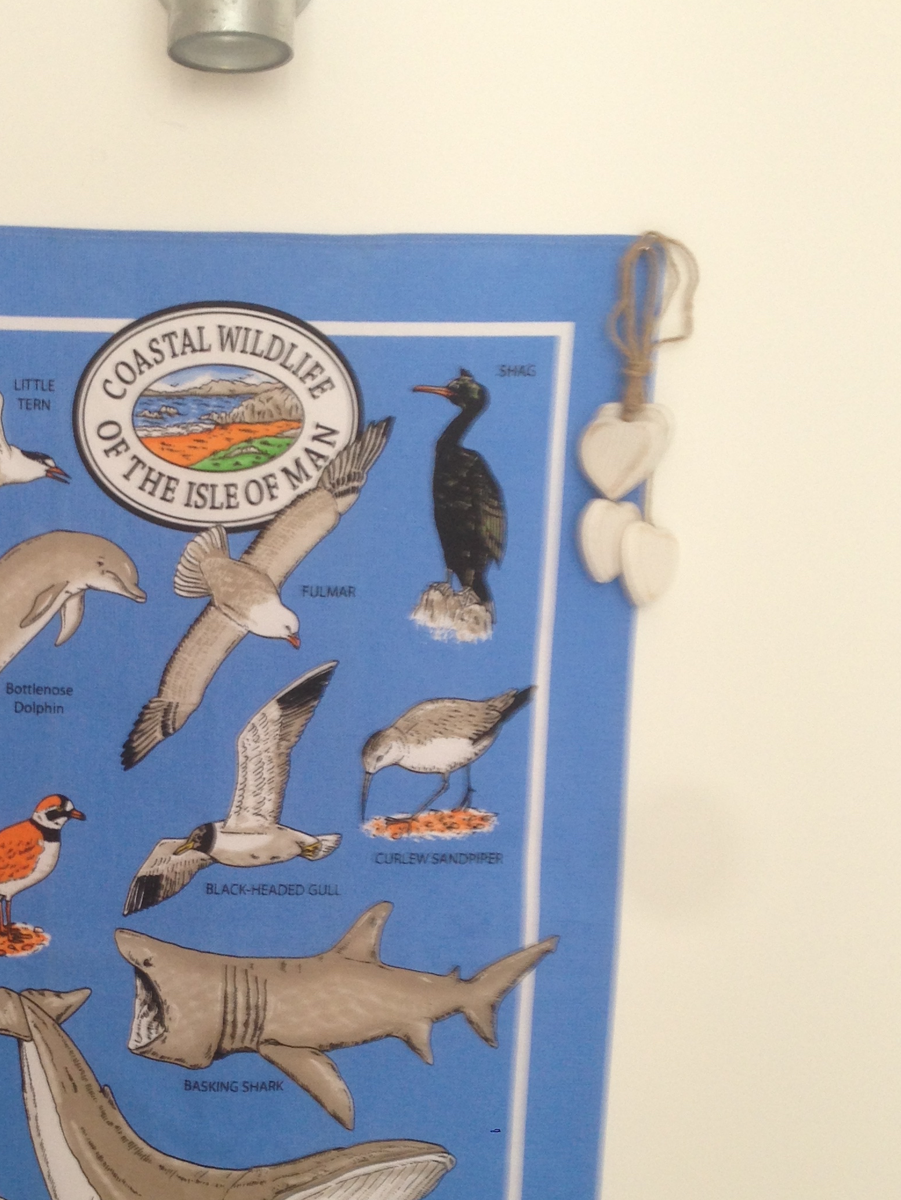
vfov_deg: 36.6
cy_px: 756
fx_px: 1804
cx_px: 205
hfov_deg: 27.6
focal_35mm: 52
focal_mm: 4.12
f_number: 2.4
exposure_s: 1/20
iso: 64
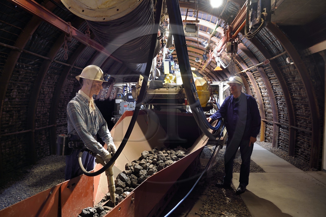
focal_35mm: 24
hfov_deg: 73.8
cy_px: 108
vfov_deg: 53.1
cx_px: 163
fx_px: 217
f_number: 8
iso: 400
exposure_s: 1
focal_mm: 24
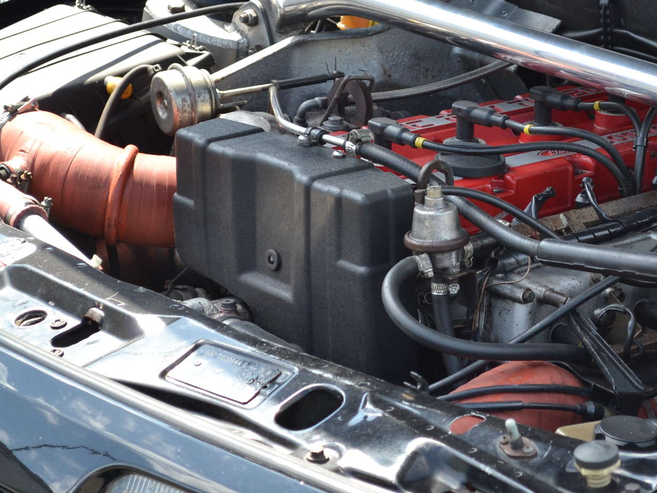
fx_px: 2464
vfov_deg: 11.4
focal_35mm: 130
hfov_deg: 15.1
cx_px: 494
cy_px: 265
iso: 400
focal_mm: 55
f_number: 5.6
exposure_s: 1/250
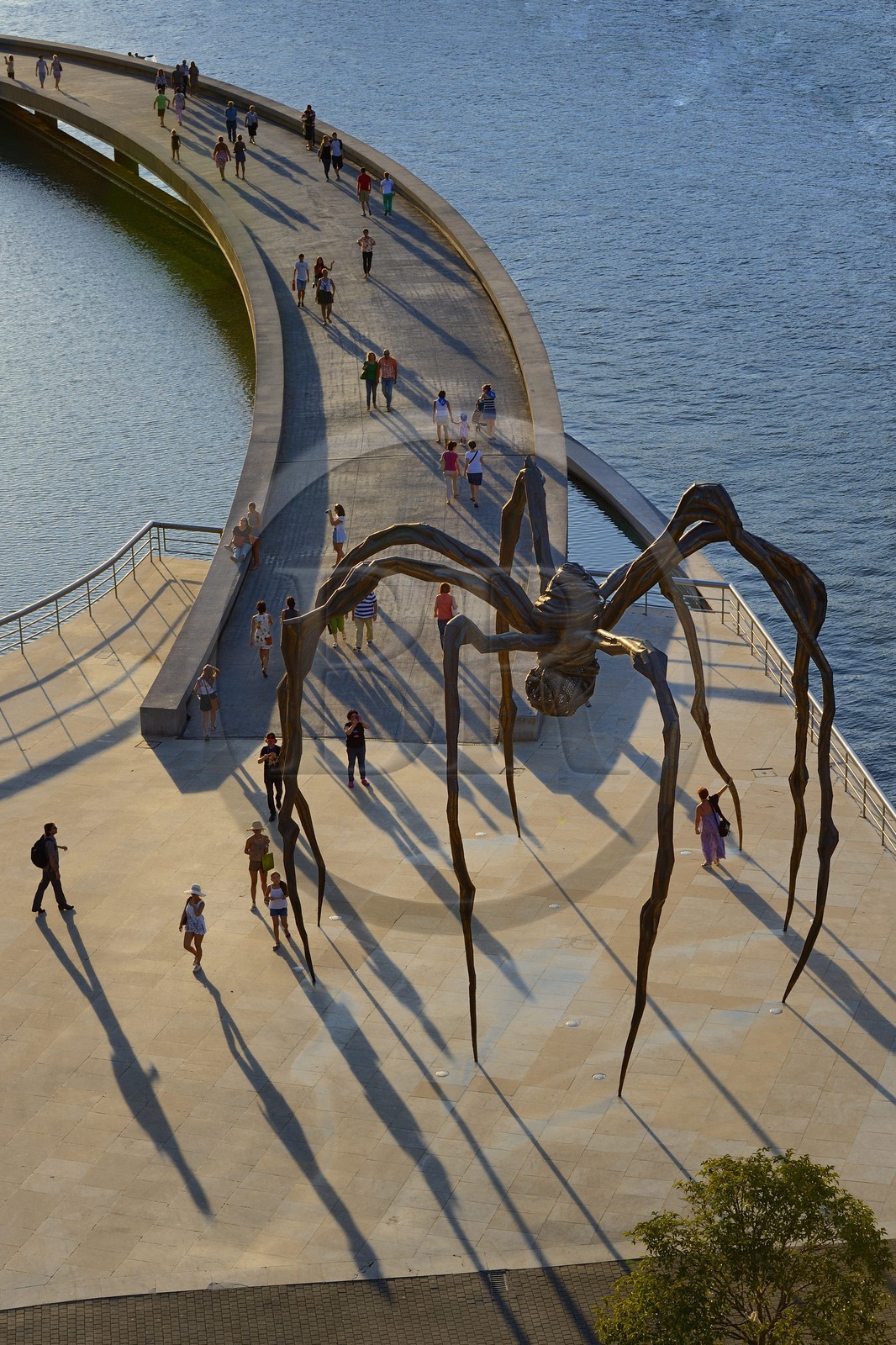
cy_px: 672
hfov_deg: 19.4
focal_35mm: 70
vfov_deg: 28.8
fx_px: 2614
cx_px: 448
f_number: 9
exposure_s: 1/200
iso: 200
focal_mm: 70
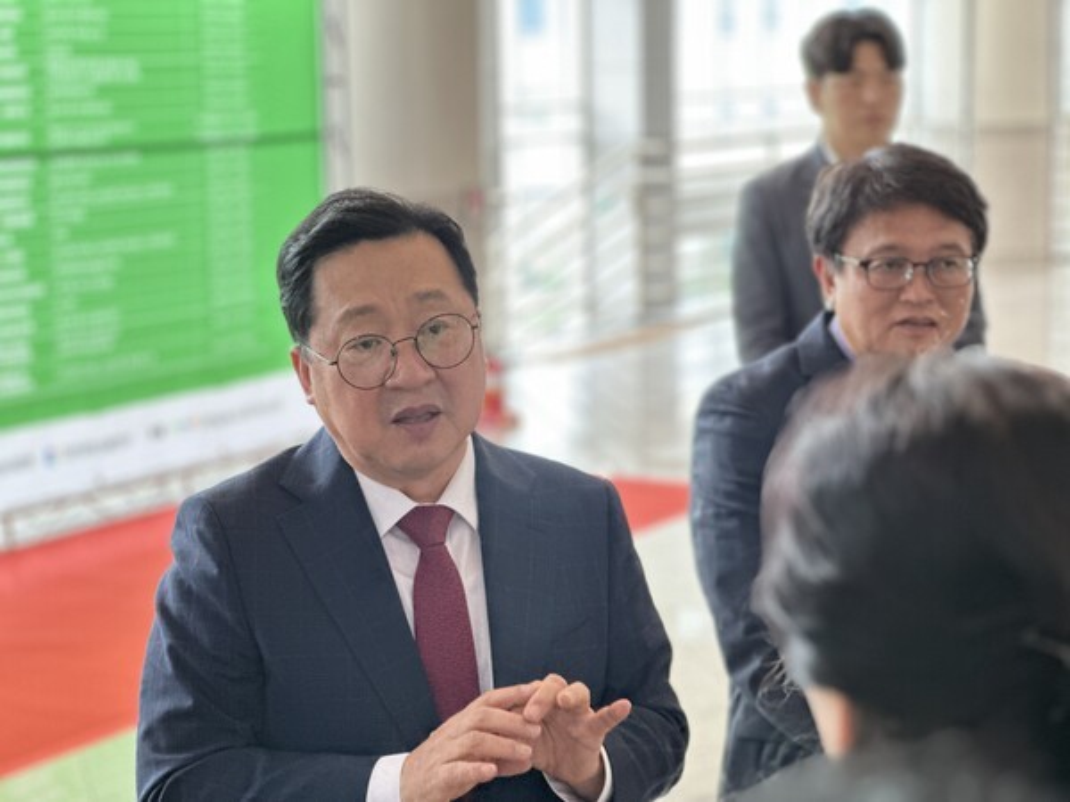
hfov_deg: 25.3
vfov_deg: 19.1
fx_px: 2380
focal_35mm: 77
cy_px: 401
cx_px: 535
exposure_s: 1/40
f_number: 2.8
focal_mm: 9
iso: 250
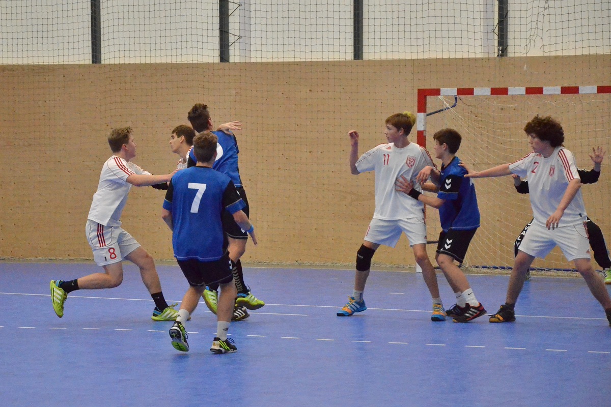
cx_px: 306
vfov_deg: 10.2
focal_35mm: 135
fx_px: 2291
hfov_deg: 15.2
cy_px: 204
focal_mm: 90
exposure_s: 1/800
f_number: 5.6
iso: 6400
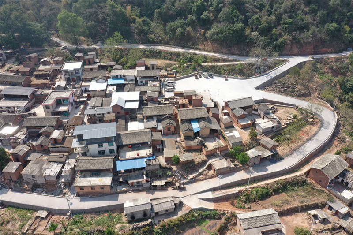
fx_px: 274
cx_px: 176
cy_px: 118
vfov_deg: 46.4
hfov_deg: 65.5
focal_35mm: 28
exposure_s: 1/120
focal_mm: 10.26
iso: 100
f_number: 8
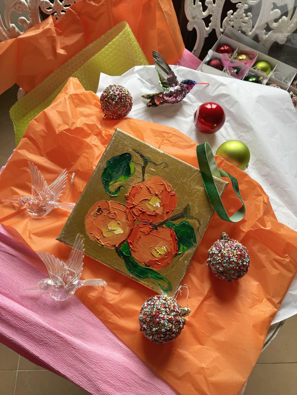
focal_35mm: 24
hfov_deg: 56.8
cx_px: 148
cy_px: 198
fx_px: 275
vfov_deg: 71.6
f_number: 1.78
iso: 64
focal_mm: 6.86
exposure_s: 1/157
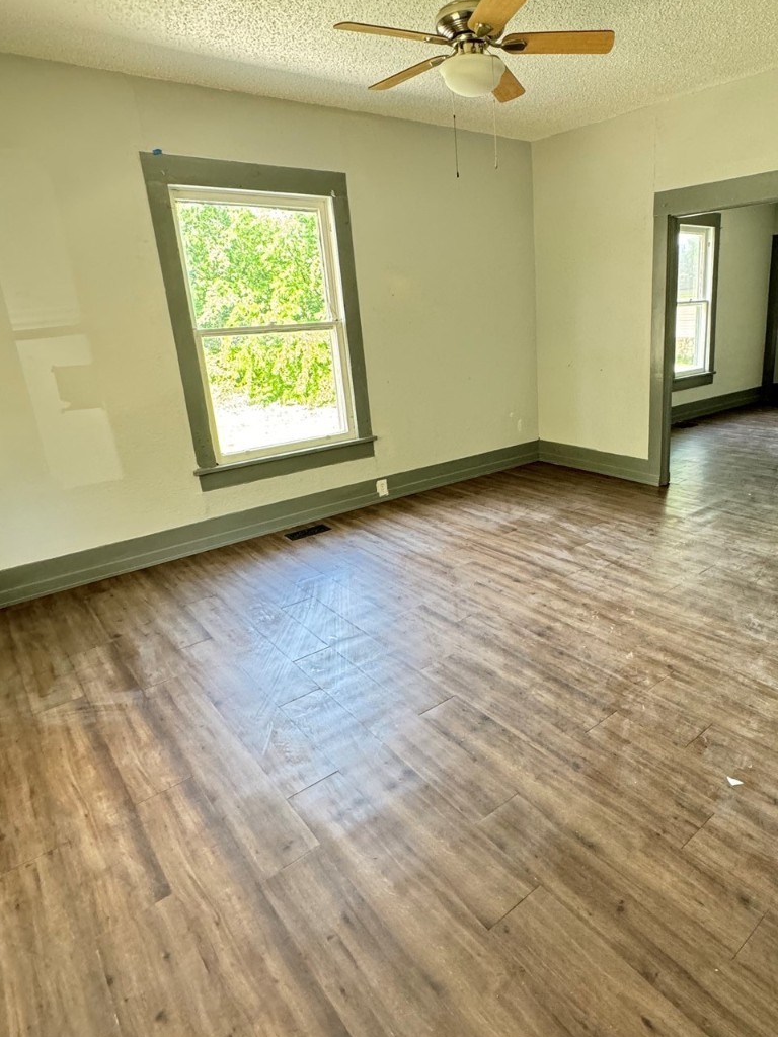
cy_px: 490
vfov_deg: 78.9
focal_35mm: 21
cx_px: 486
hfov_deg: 62.6
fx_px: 629
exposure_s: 1/99
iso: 320
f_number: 2.2
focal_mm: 2.22
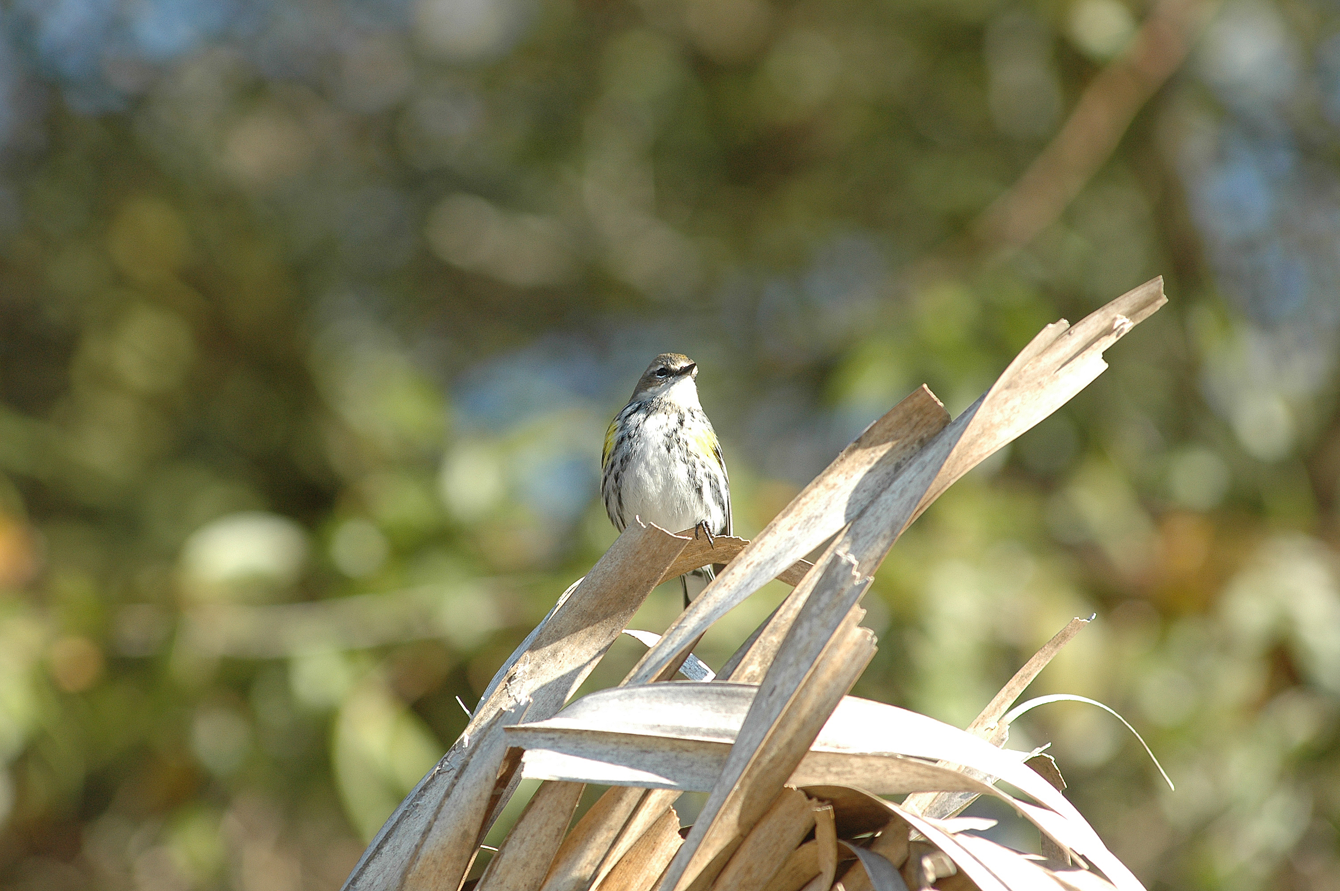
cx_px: 670
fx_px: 11157
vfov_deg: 4.6
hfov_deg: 6.9
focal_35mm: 300
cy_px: 446
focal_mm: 200
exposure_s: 1/500
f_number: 5.6
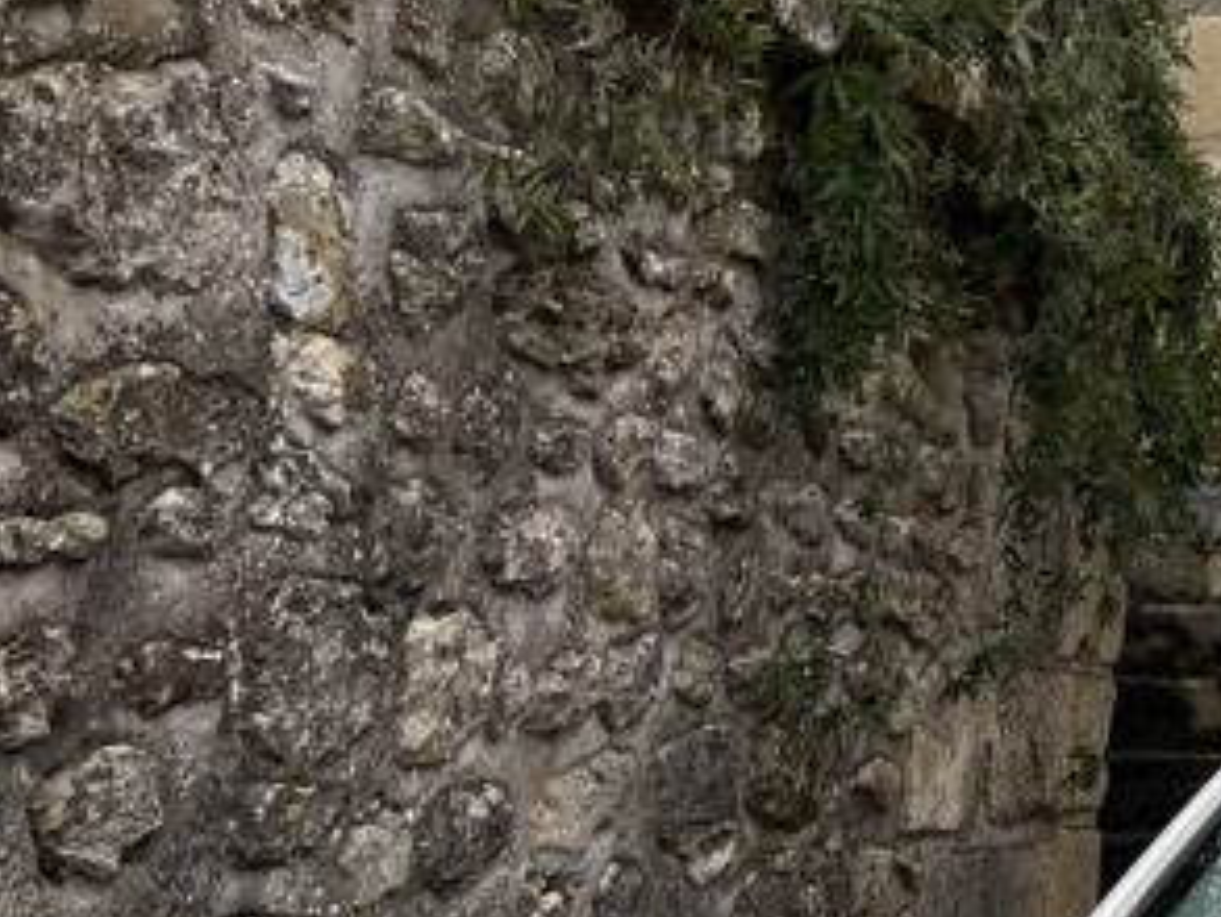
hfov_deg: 24.0
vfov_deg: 19.7
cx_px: 1596
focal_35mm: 71
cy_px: -117
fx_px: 2505
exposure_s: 1/716
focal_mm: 5.96
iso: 64
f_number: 1.6
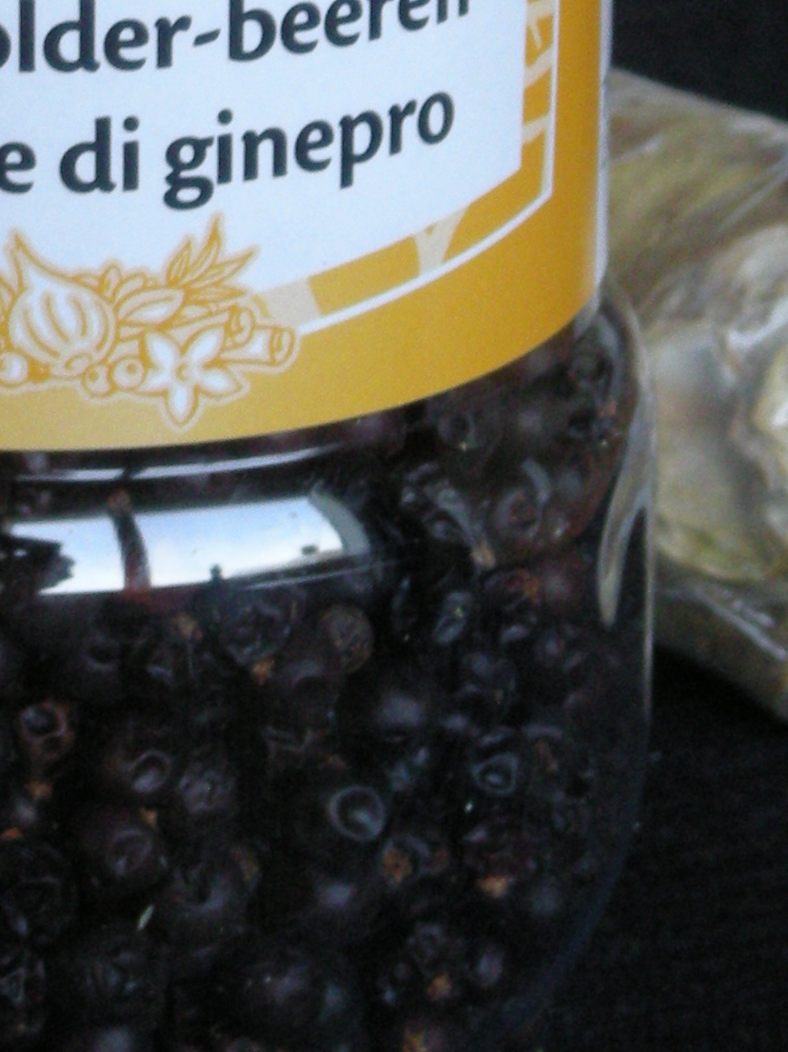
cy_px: -309
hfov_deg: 5.1
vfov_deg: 6.7
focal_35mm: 292
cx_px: 94
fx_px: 8868
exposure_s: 1/57.4
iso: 197
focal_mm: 17.1
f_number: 4.7
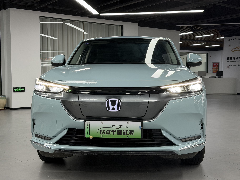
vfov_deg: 30.3
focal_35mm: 48
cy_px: 90
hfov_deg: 39.7
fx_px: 333
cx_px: 120
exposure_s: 1/100
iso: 64
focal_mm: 6.76
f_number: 1.78
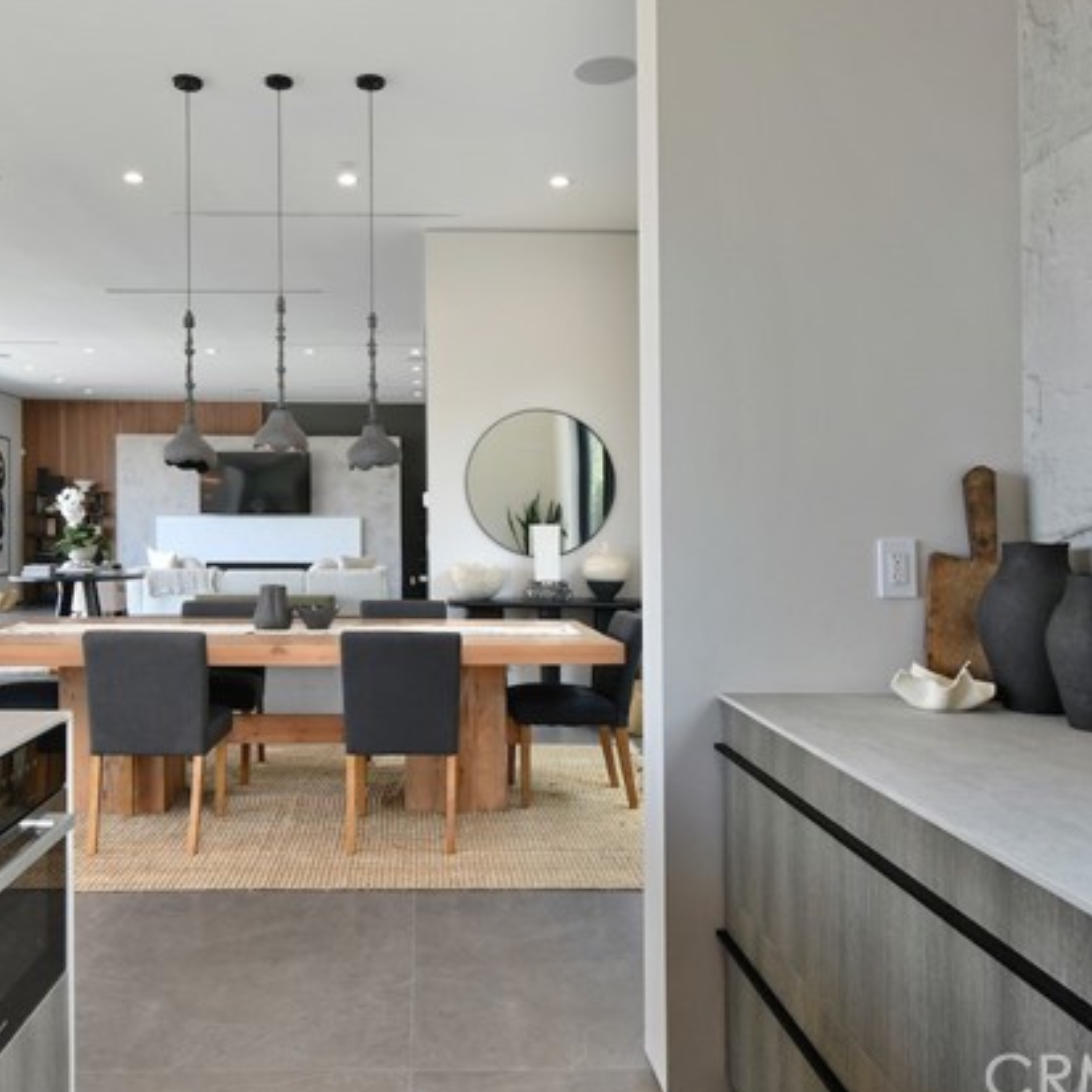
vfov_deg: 62.9
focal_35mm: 25
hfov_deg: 62.8
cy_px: 551
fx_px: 892
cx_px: 502
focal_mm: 13
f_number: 9
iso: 200
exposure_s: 1/40
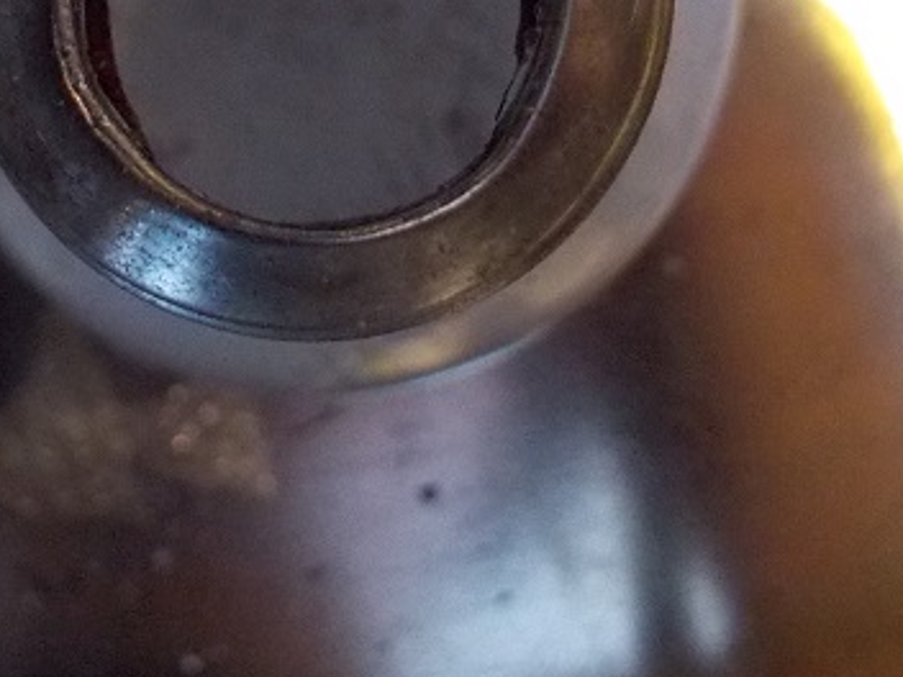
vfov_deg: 21.4
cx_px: 295
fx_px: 1722
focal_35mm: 66
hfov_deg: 29.2
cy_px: -15
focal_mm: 4.1
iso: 400
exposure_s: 1/15
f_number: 3.3
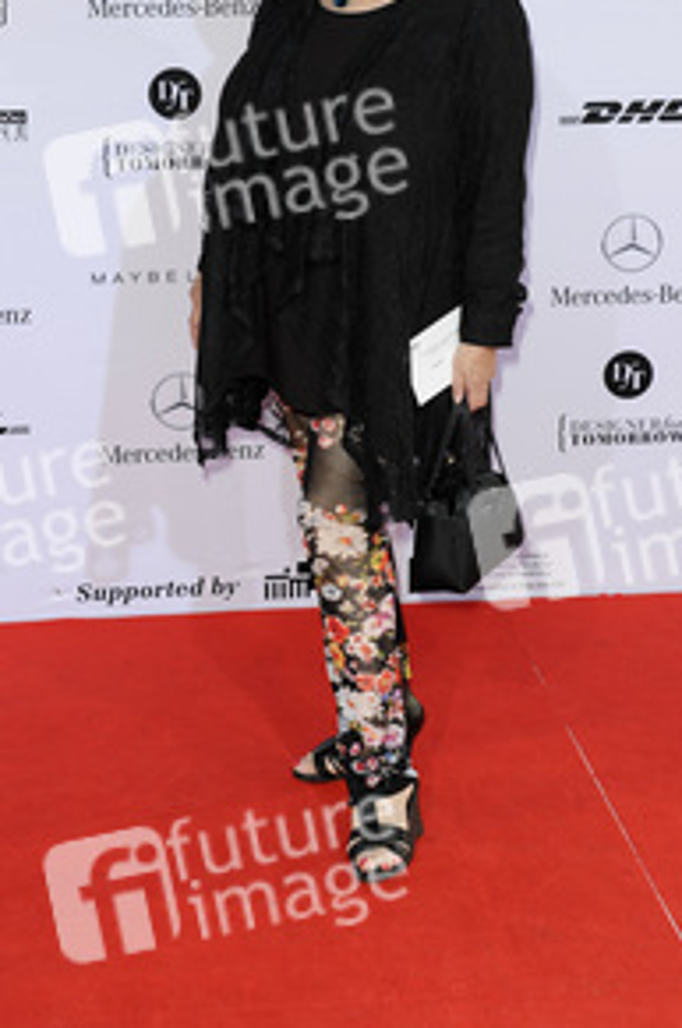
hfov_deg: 17.7
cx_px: 329
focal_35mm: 77
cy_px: 350
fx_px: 2196
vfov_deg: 26.2
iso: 500
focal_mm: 56
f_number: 5.6
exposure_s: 1/200
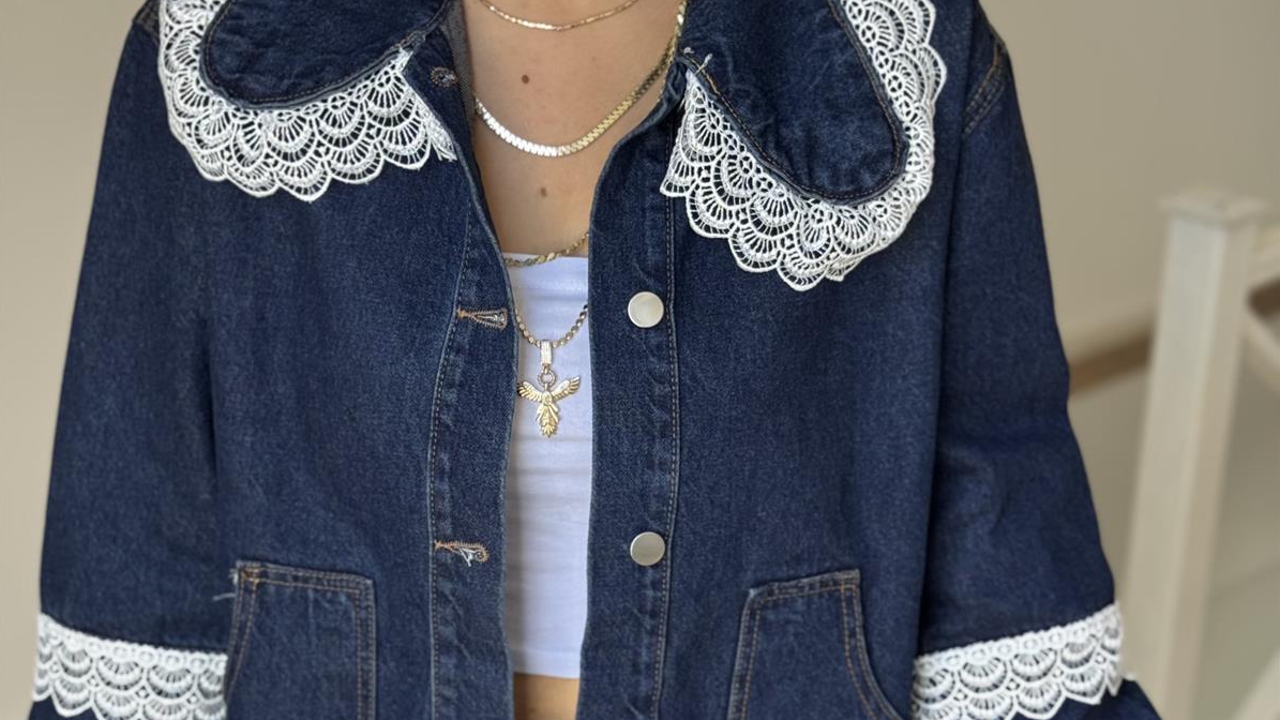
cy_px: 580
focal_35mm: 70
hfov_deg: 30.2
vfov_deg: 17.1
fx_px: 2376
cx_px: 639
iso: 50
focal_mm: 6.76
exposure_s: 1/121
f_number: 1.78
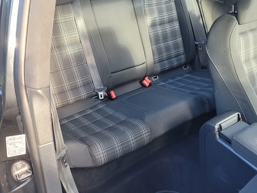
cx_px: 128
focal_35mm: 26
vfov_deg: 53.1
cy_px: 96
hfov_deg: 67.3
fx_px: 193
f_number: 1.8
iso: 320
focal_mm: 5.4
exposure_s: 1/100
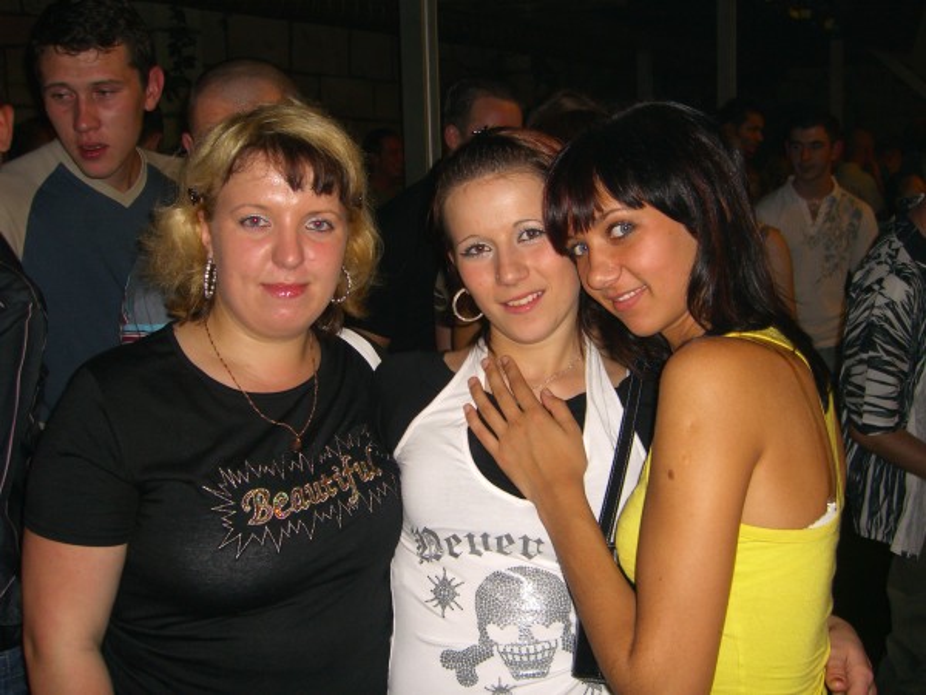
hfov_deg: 49.0
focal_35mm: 38
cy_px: 348
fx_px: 1017
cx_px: 463
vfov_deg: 37.7
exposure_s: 1/60
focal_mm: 7.9
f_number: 2.8
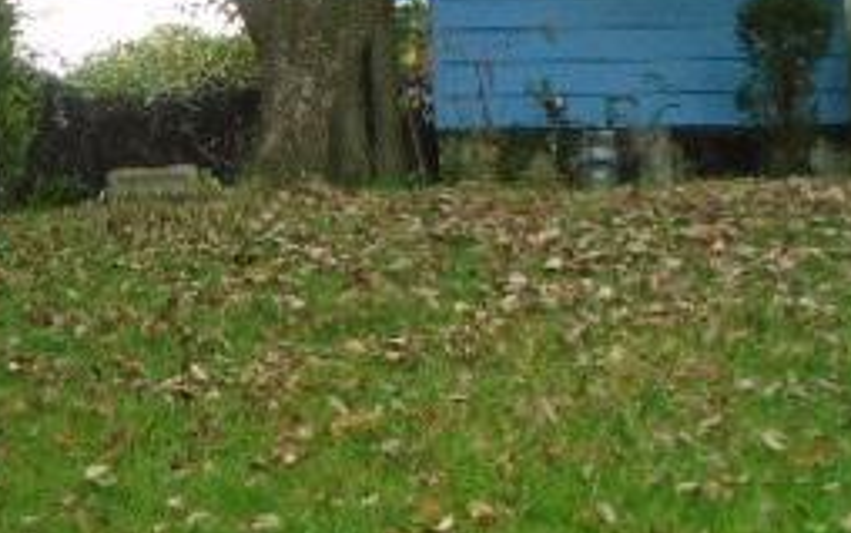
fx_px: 2227
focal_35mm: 96
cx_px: 171
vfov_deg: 13.3
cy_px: -104
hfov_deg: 21.4
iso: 250
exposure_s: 1/250
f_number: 3.8
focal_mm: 6.4
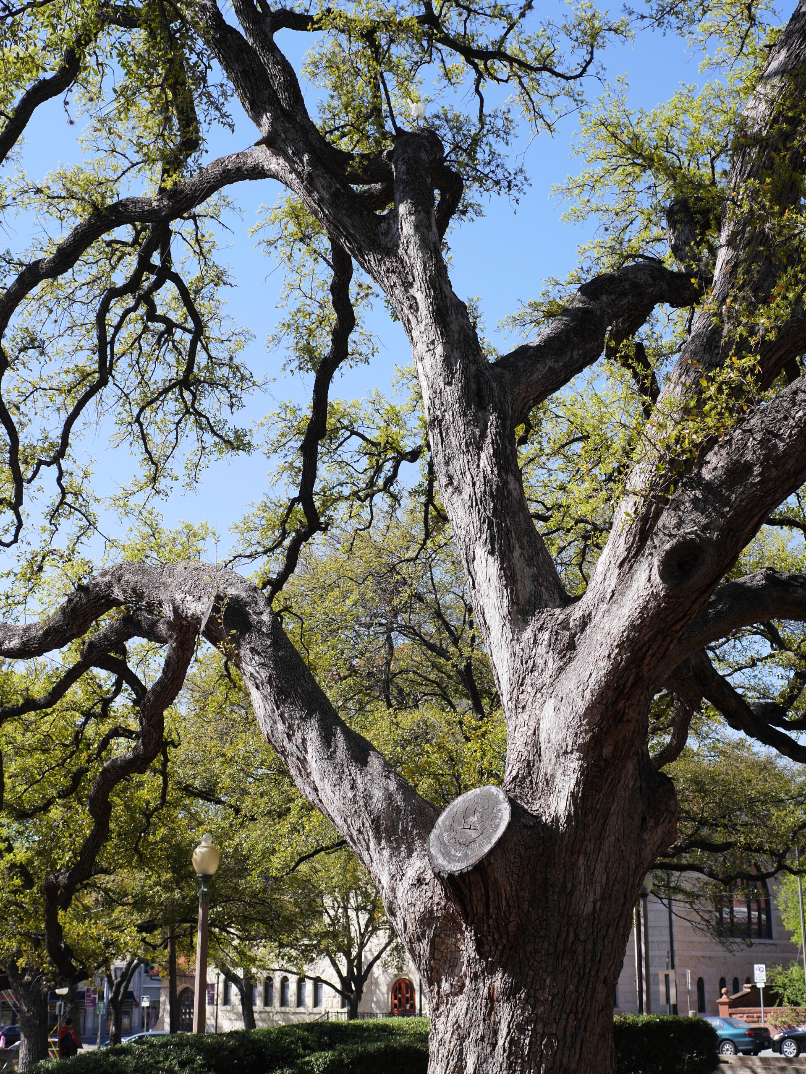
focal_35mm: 50
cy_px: 537
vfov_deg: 38.2
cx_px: 403
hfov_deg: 29.1
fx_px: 1552
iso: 200
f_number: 4
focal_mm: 25
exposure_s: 1/800
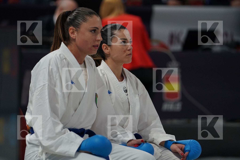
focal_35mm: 288
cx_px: 120
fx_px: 1920
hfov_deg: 7.2
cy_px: 80
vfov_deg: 4.8
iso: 1000
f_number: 2.8
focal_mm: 192
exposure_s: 1/1000
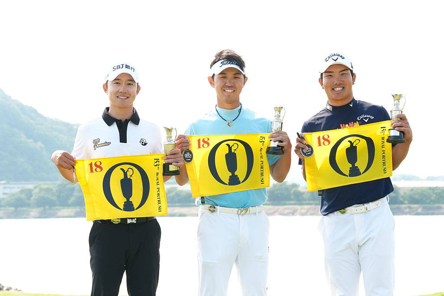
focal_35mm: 163
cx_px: 222
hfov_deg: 12.6
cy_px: 148
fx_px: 2010
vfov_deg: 8.4
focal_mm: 109
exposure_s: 1/400
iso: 640
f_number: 8
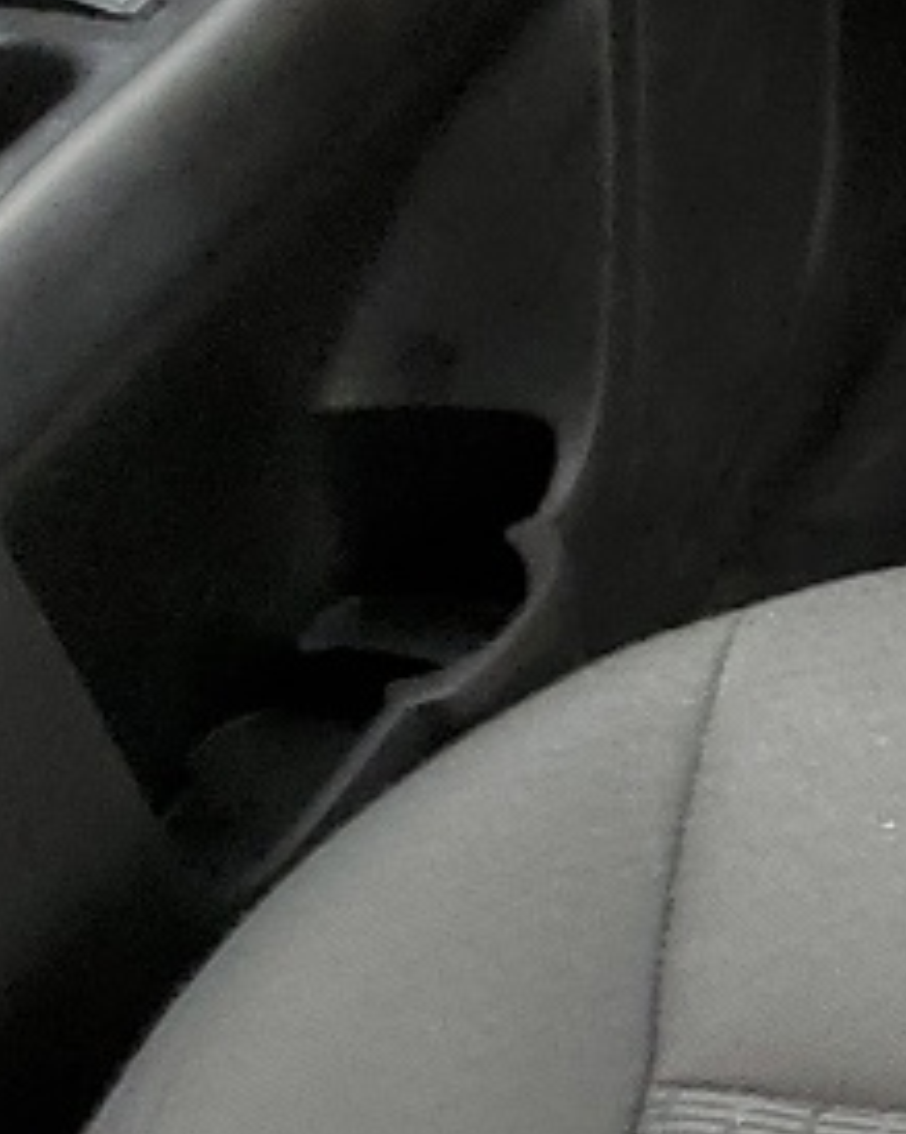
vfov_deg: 13.0
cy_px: 538
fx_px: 4963
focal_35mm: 148
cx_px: 2743
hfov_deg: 8.6
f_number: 1.5
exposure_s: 1/200
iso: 50
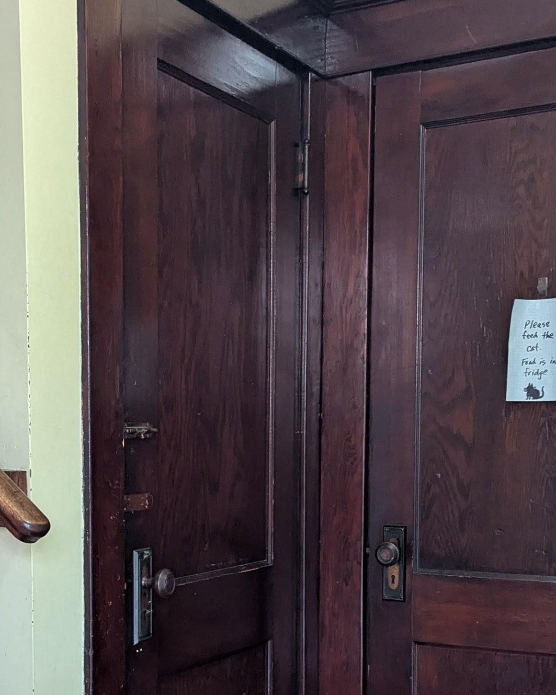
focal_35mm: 54
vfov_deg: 33.8
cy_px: 544
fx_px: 1111
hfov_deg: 28.0
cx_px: 206
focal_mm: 6.81
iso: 895
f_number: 1.85
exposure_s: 1/24
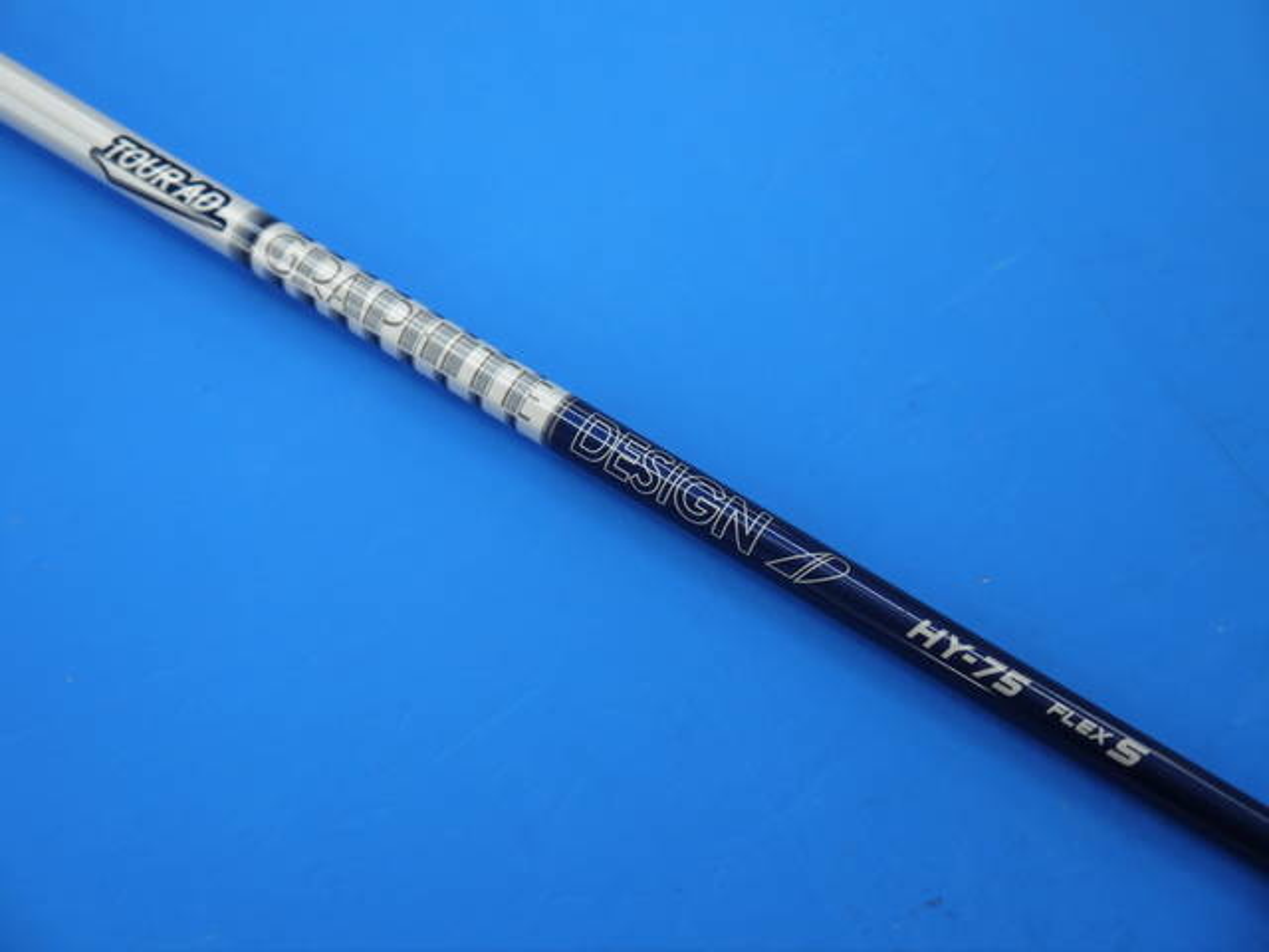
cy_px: 476
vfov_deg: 29.1
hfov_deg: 38.2
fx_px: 1833
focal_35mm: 50
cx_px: 634
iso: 160
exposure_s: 1/60
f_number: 4.6
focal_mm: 25
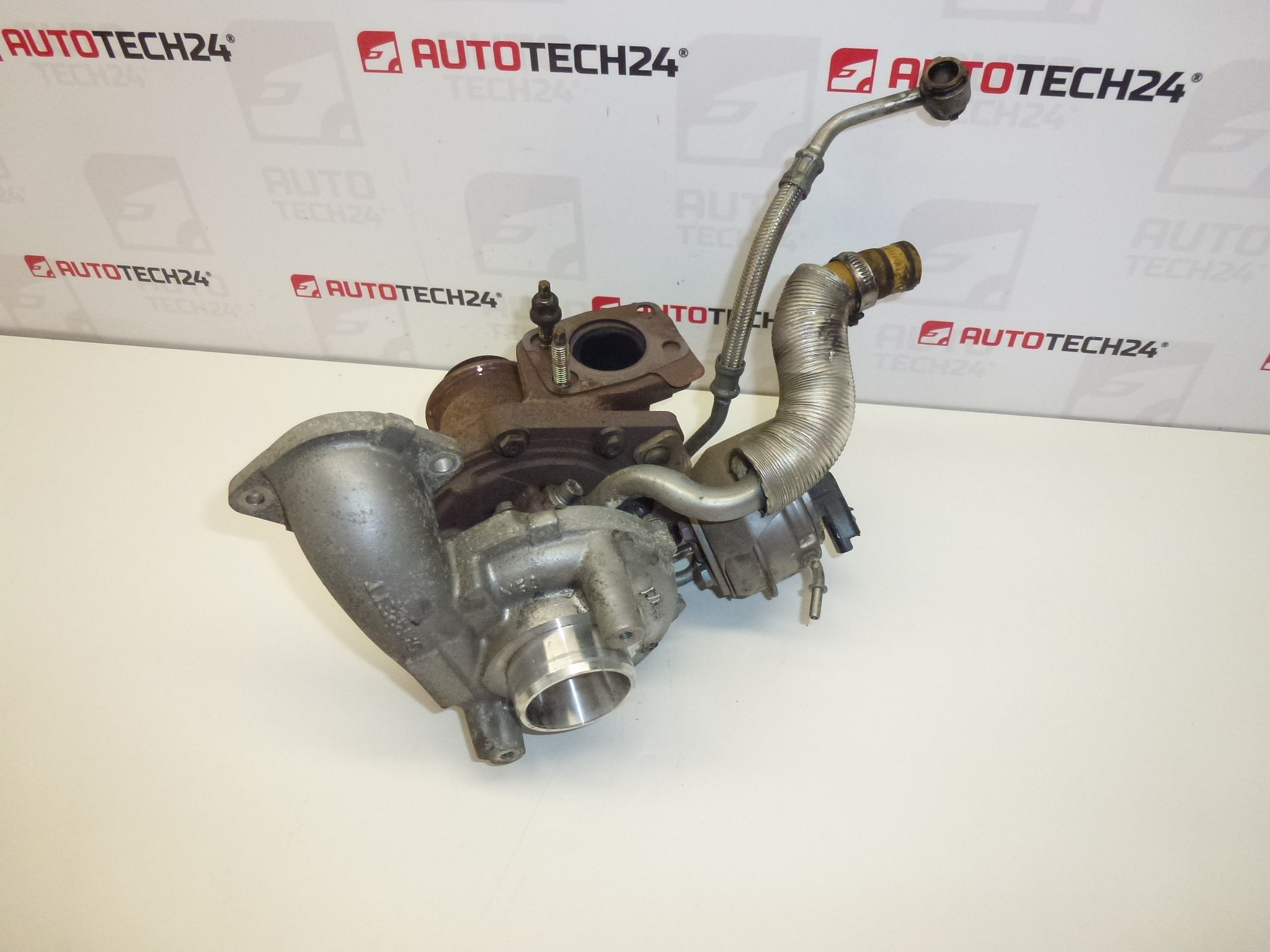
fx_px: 881
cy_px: 476
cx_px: 635
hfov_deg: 71.6
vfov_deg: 56.8
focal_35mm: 24
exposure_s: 1/400
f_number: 3.3
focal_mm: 4.3
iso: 400
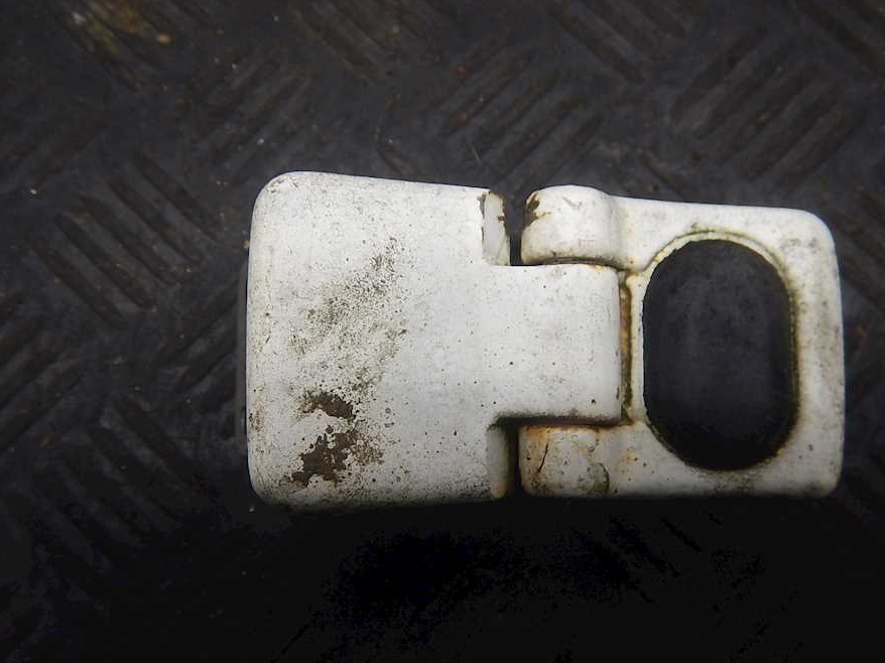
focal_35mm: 28
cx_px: 450
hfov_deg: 63.5
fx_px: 716
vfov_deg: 49.7
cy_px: 320
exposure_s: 1/30
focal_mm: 4.3
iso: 140
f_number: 2.8
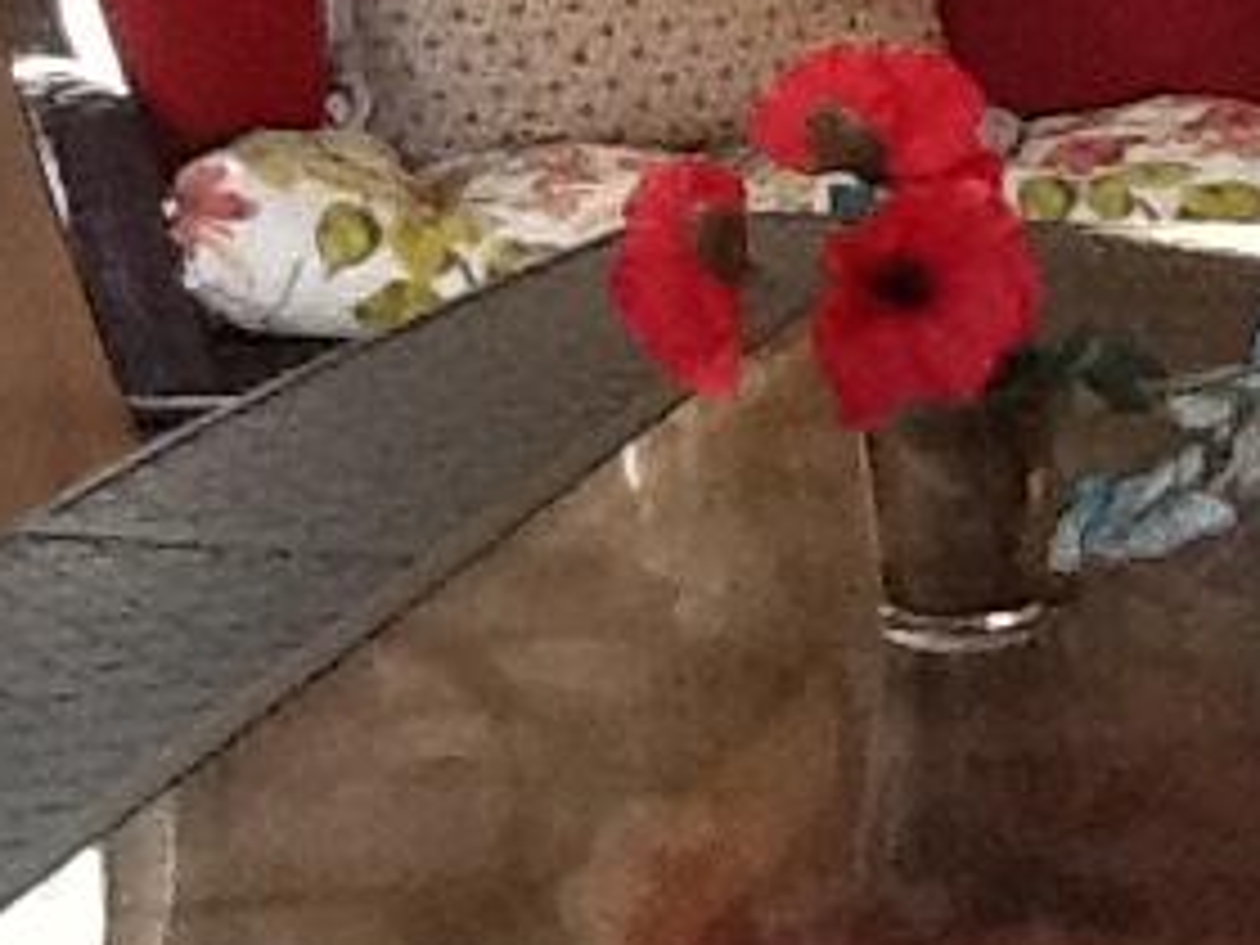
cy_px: -36
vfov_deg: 9.7
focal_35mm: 151
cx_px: 914
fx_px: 5496
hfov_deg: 13.0
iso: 250
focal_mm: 2.03
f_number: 2.4
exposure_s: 1/30
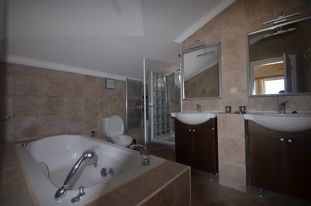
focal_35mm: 15
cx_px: 156
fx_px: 129
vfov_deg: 77.1
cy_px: 103
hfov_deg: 100.5
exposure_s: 1/200
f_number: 4
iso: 320
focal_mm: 10
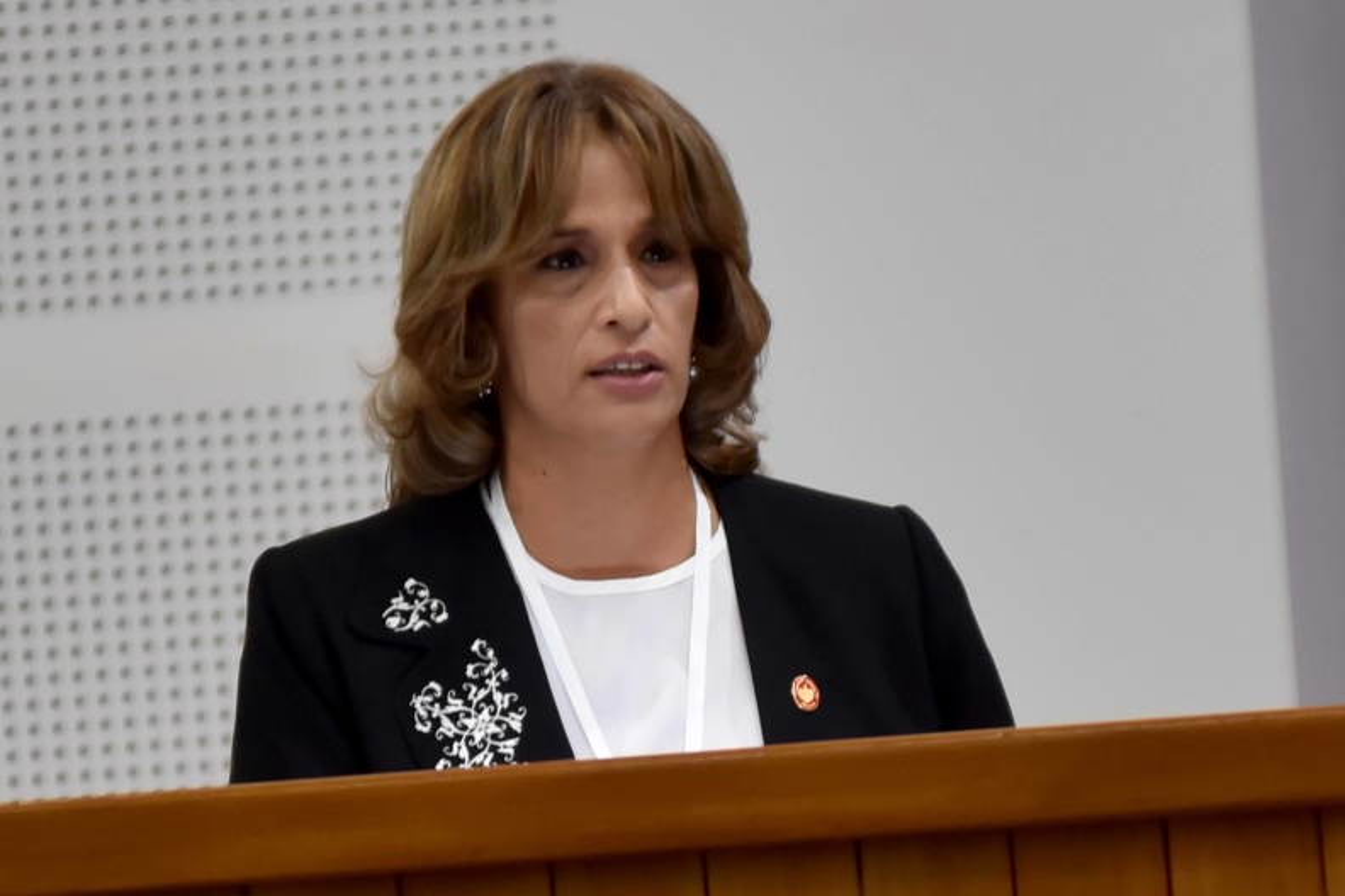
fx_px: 7472
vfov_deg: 6.9
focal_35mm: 200
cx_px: 672
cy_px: 448
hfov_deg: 10.3
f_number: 2.8
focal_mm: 200
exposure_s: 1/250
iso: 1600
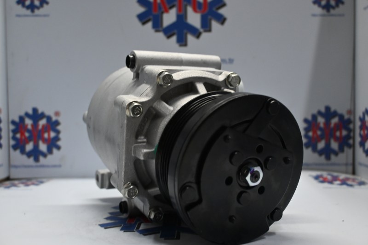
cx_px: 184
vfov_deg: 35.5
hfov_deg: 51.3
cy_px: 122
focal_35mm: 38
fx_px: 383
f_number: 4.2
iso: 1000
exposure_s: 1/125
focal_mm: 25
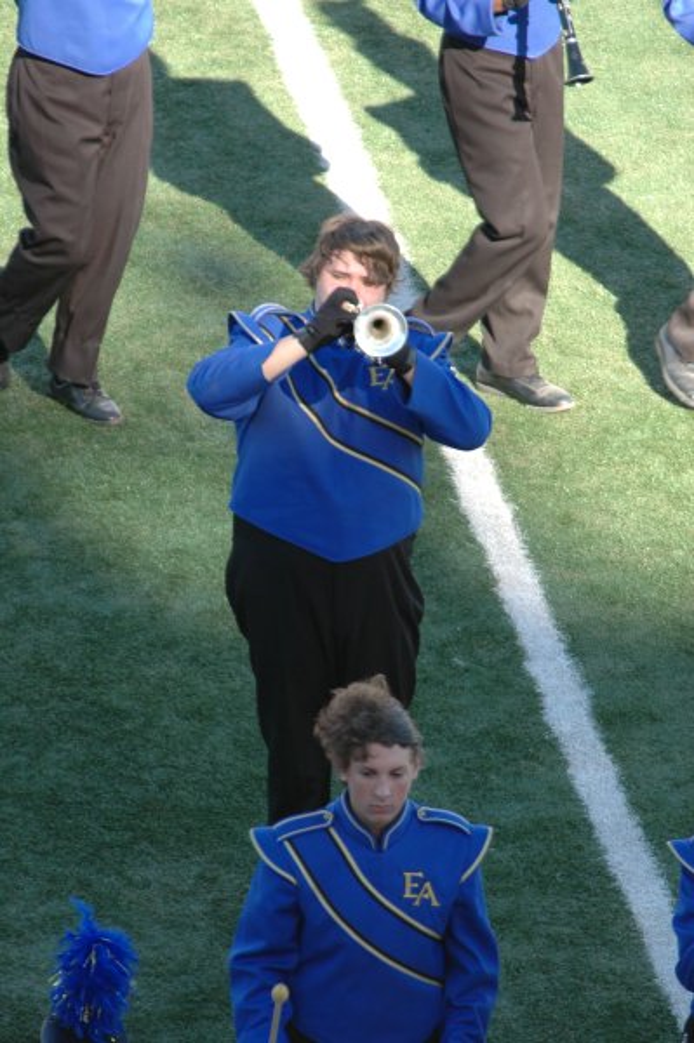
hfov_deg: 2.3
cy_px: 522
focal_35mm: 600
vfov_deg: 3.4
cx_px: 347
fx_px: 17379
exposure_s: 1/200
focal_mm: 400
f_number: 5.6
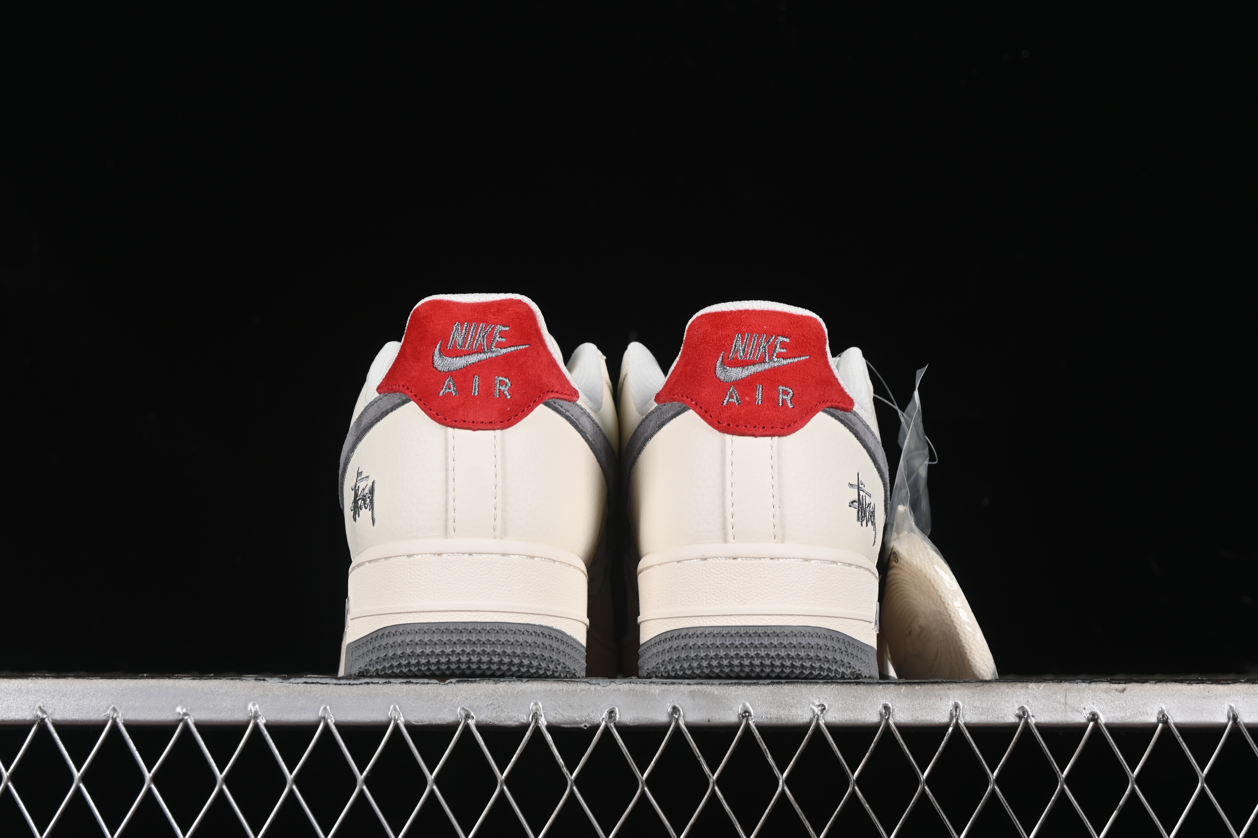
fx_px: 2621
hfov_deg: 27.0
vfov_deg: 18.2
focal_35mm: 75
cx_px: 629
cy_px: 419
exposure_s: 1/80
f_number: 8
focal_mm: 50
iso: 160
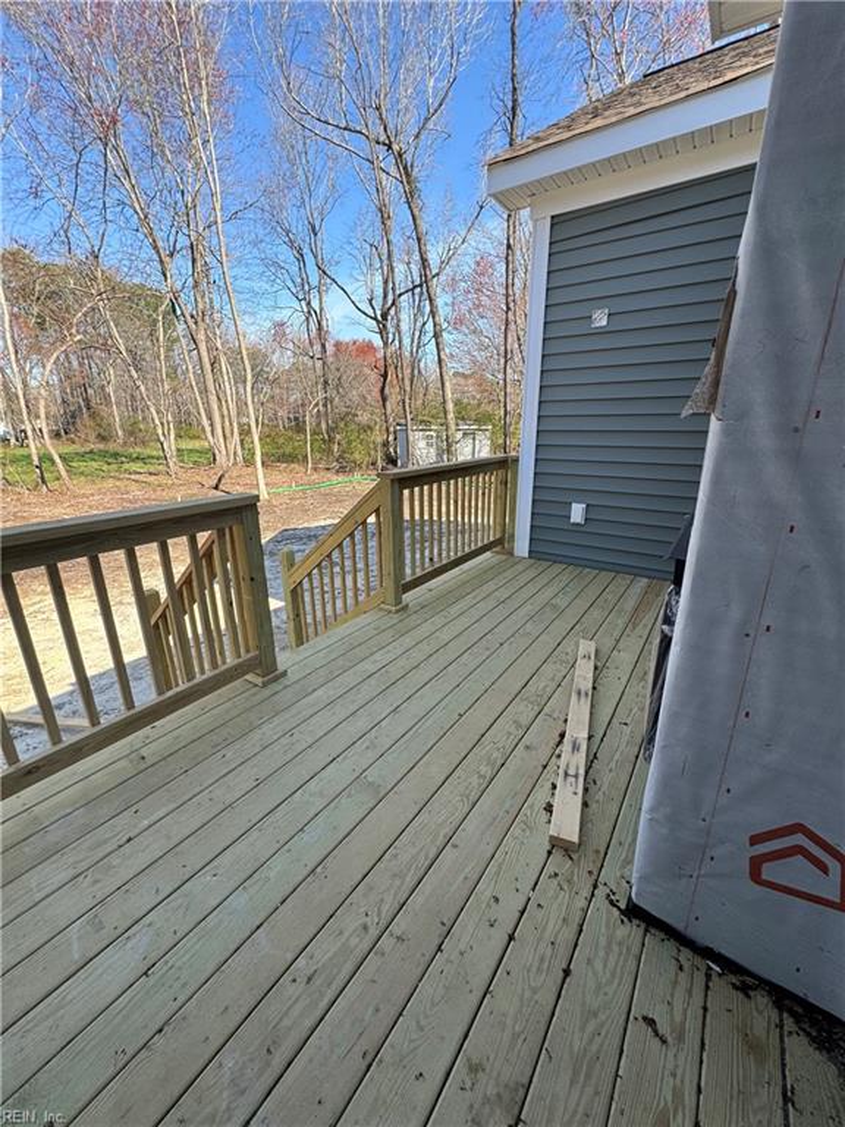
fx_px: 456
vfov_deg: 102.1
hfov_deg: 85.7
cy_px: 564
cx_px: 422
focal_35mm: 14
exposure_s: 1/451
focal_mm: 2.22
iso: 40
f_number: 2.2
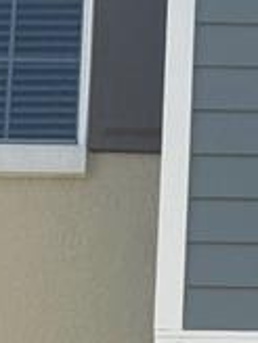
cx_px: 617
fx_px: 1749
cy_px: 512
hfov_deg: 7.8
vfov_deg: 10.8
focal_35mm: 176
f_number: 1.78
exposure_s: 1/3145
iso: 80
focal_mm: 6.76
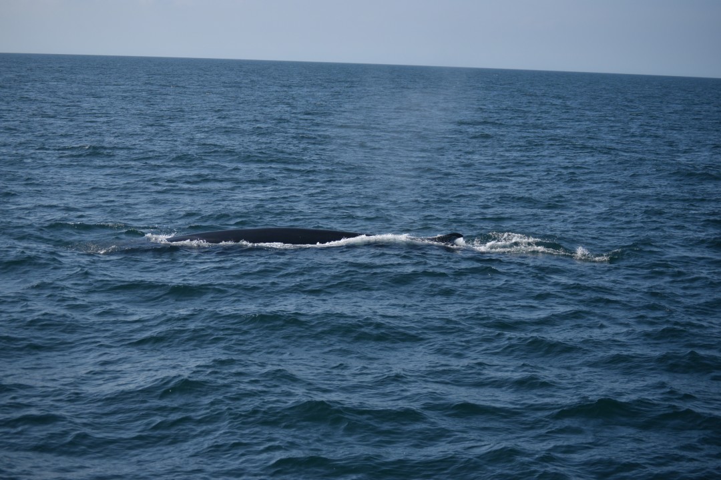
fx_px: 1802
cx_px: 360
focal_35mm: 90
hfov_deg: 22.6
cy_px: 240
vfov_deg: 15.2
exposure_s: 1/4000
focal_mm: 60
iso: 200
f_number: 4
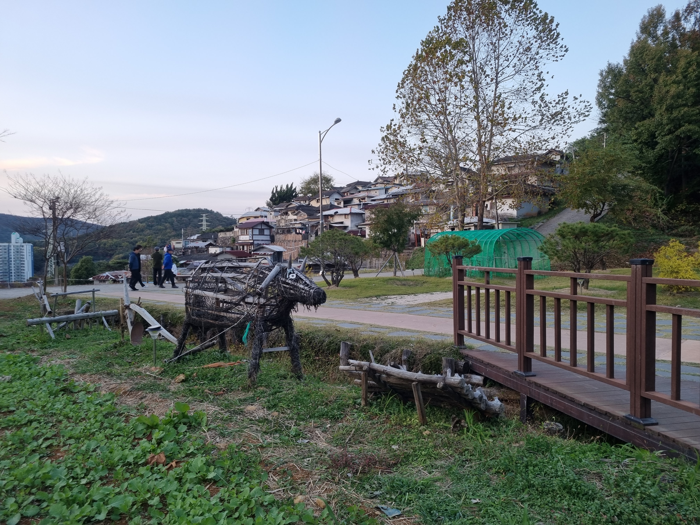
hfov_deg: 67.3
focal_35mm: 26
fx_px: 526
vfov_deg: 53.1
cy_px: 262
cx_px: 350
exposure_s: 1/120
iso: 64
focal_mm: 5.4
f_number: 1.8
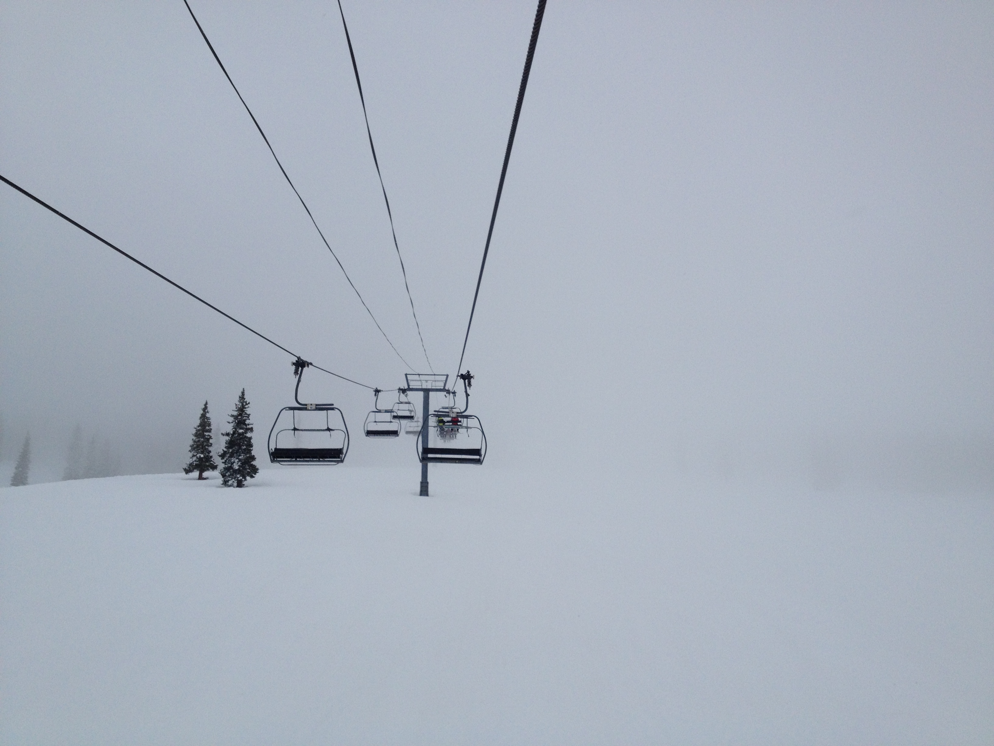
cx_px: 497
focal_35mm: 35
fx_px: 1005
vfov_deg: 40.7
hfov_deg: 52.6
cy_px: 373
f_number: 2.4
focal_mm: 4.28
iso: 50
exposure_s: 1/6944
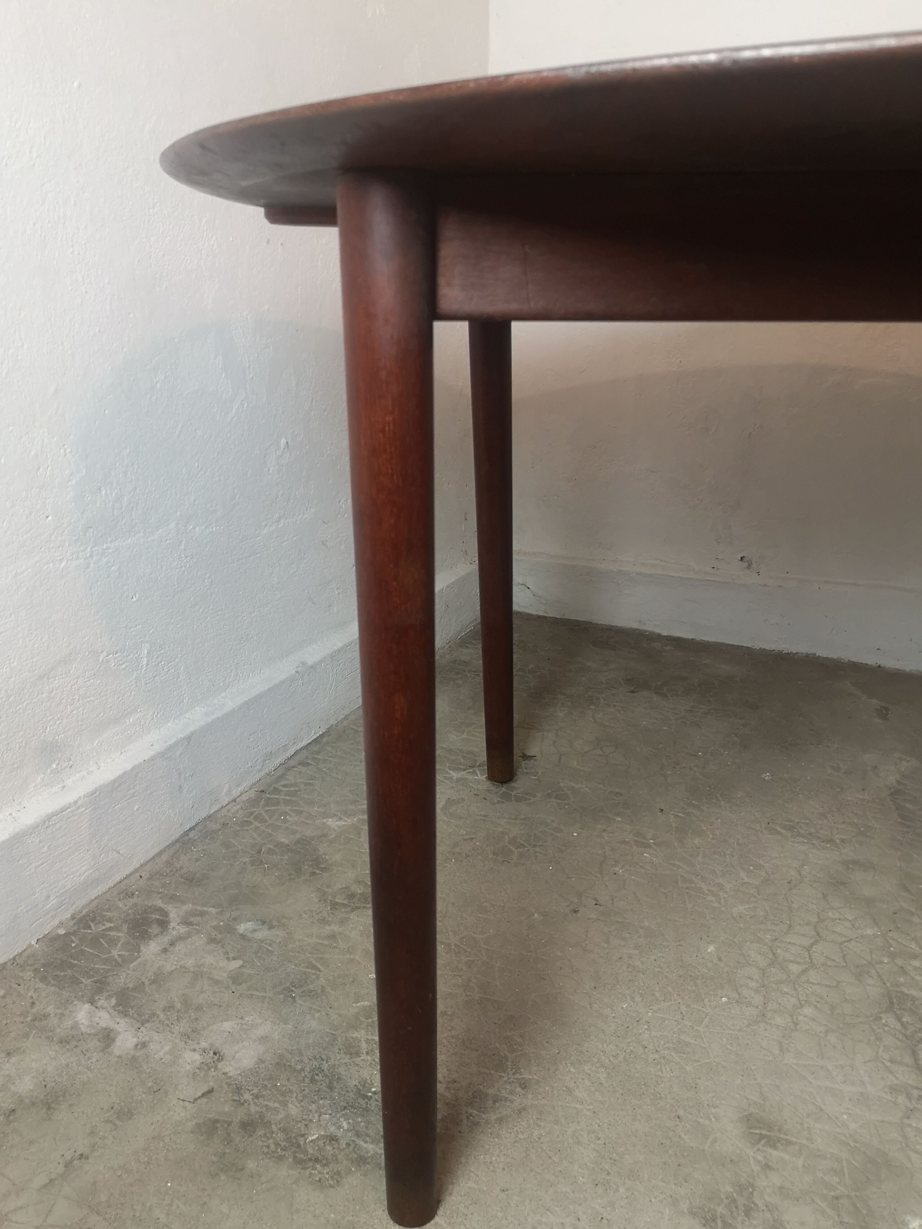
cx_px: 461
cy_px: 614
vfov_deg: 65.3
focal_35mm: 27
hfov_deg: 51.4
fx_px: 959
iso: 320
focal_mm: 3.95
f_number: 1.8
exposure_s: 1/33.3
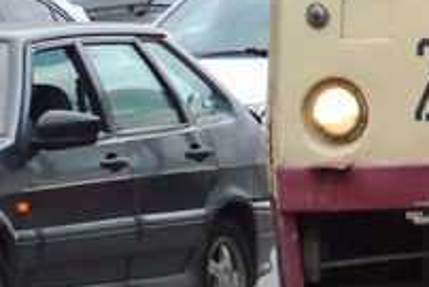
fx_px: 10625
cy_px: -446
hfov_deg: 2.3
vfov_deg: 1.5
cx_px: 945
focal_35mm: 891
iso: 400
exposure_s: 1/400
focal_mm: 80
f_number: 7.1
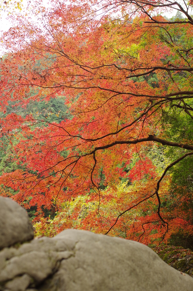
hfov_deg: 25.9
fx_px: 419
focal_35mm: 52
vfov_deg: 38.2
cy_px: 146
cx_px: 96
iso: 400
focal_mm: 35
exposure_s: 1/200
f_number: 3.5
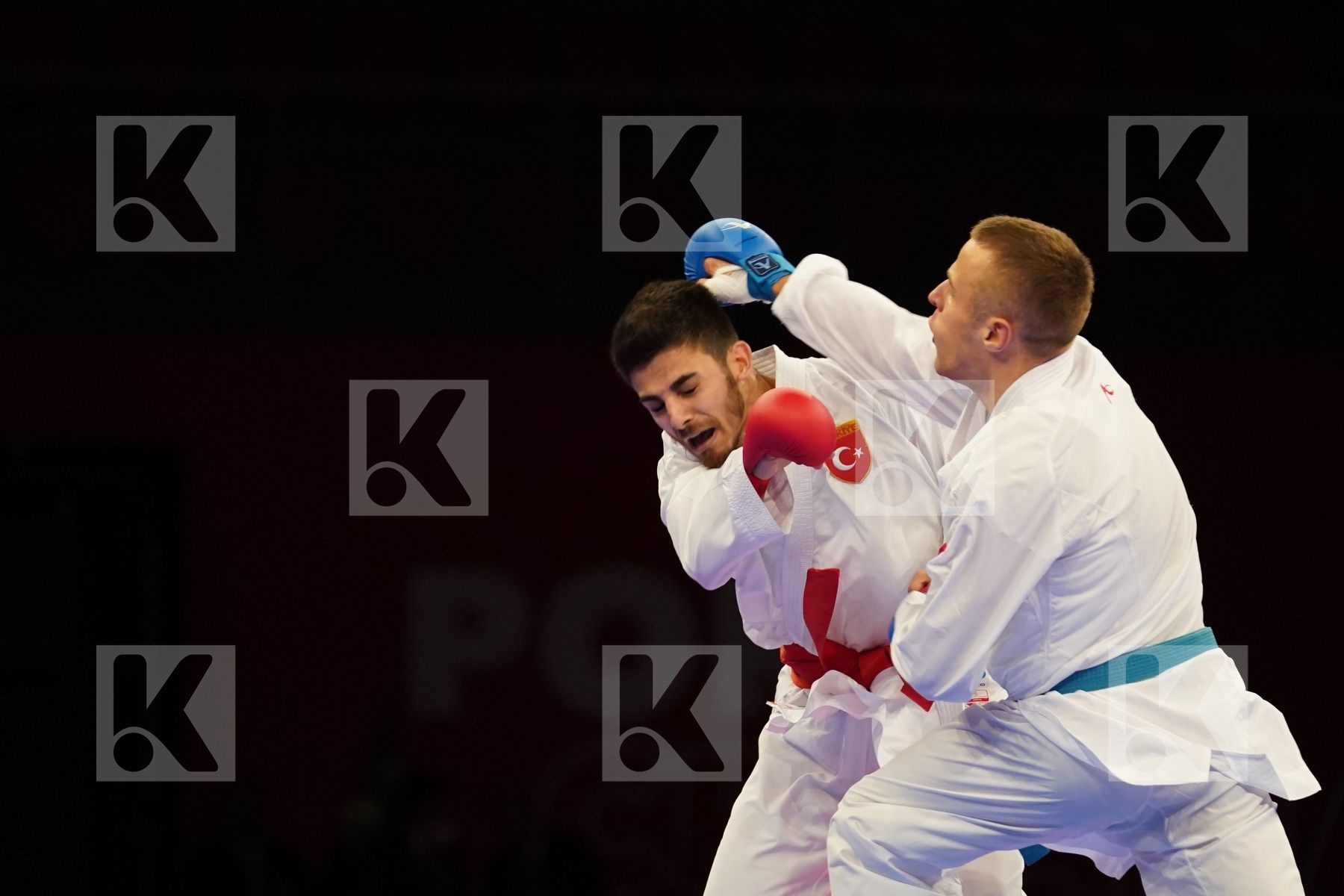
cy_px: 448
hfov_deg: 8.2
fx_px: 9333
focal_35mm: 250
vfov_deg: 5.5
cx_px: 672
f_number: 2.8
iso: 3200
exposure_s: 1/1000
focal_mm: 167
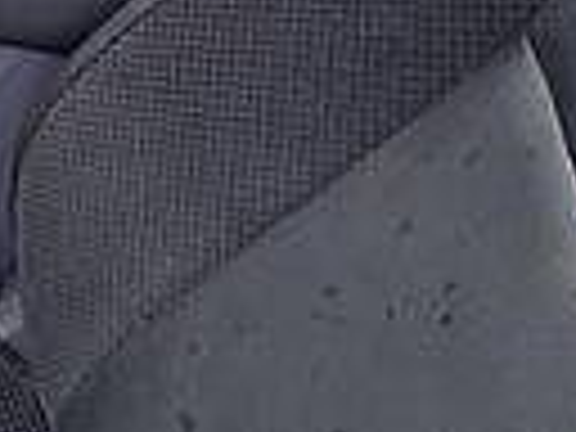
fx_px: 1631
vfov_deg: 13.1
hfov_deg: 16.8
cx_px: -446
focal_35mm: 98
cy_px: -436
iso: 64
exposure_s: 1/99
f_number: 2.2
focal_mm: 2.22
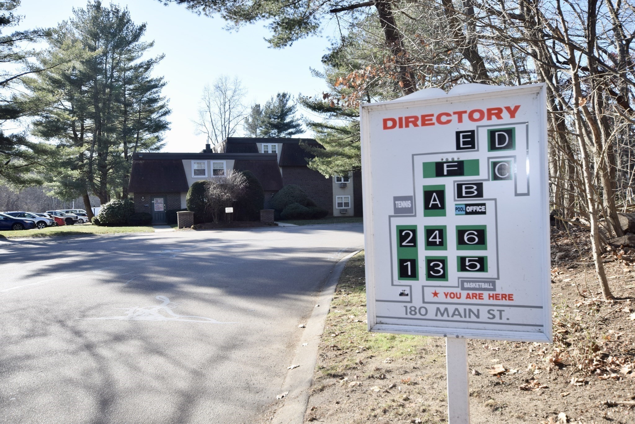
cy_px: 212
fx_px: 529
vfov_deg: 43.6
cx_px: 318
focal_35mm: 30
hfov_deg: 61.9
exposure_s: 1/250
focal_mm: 20
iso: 200
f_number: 8
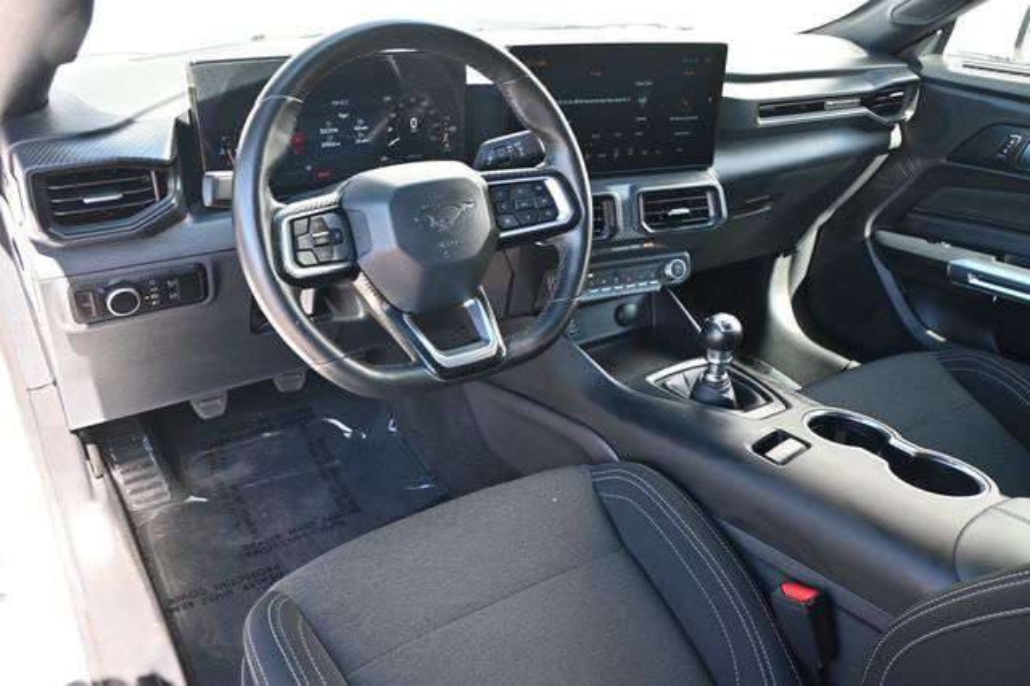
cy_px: 343
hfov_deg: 63.2
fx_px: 836
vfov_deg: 44.6
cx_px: 515
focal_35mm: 29
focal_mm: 19.5
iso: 500
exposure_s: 1/125
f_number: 3.8
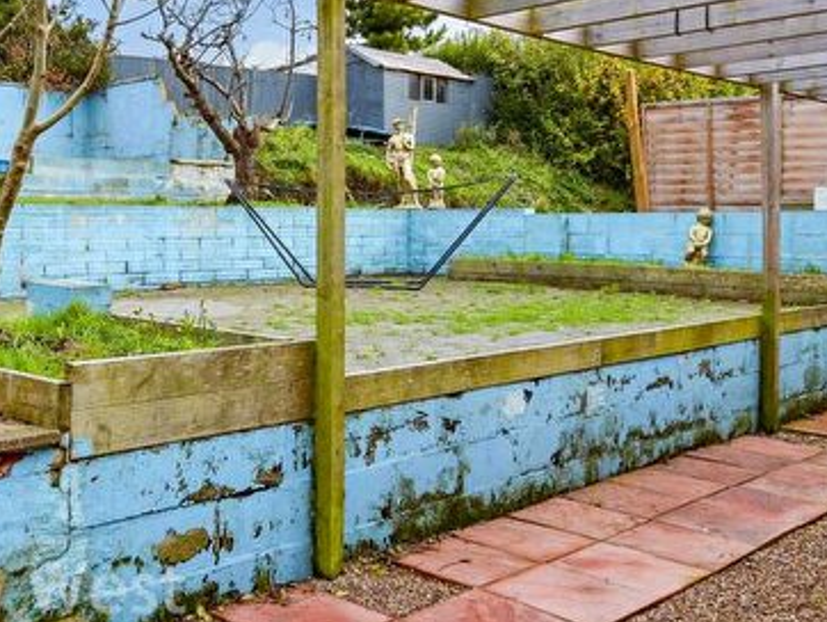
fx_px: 932
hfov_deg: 45.6
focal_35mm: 39
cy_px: 223
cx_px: 176
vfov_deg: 36.6
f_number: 8
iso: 200
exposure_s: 1/125
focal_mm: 14
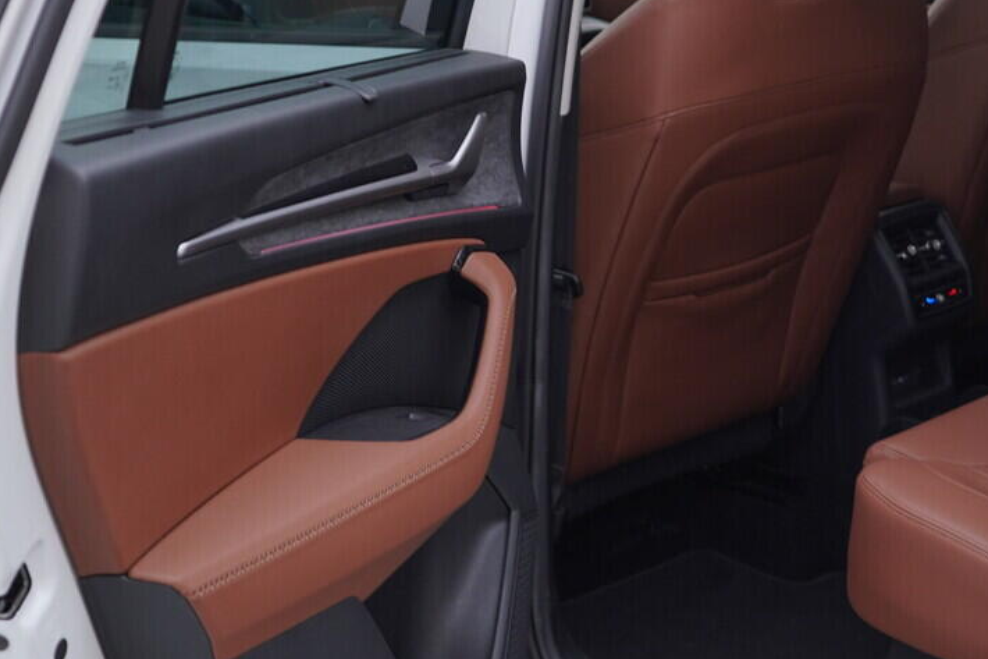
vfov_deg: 18.6
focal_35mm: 73
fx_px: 2003
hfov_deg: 27.4
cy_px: 195
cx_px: 729
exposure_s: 1/50
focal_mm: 24
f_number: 3.2
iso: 125
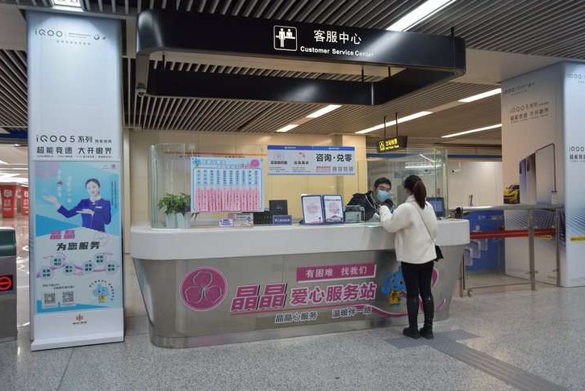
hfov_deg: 61.9
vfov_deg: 43.6
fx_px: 488
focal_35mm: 30
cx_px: 294
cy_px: 190
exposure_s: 1/30
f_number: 3.8
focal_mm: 29
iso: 200
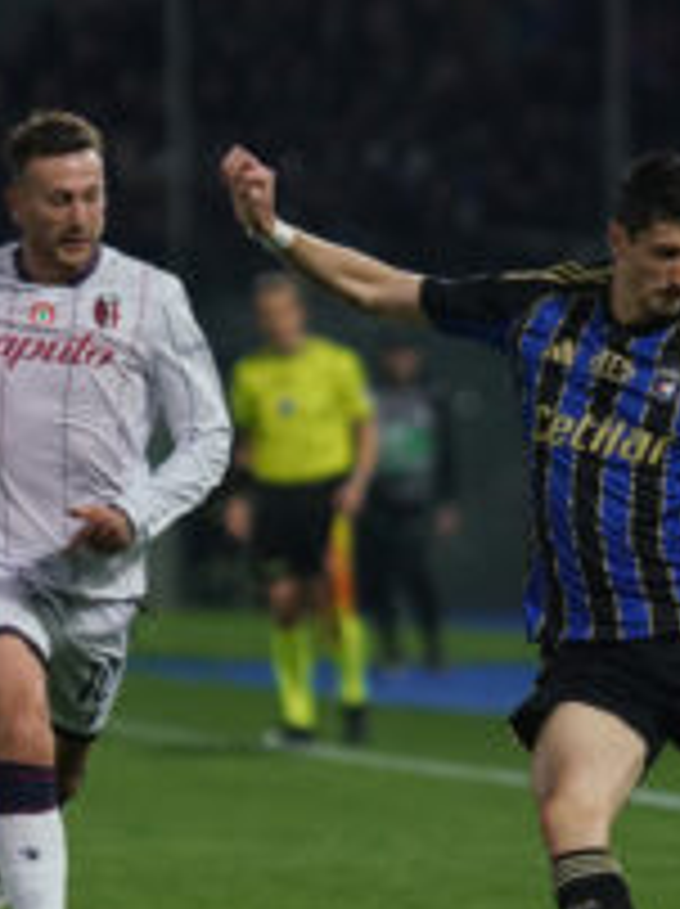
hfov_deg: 4.0
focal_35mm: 372
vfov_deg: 5.3
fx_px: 9764
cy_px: 583
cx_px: 464
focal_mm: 200
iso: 2000
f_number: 2.8
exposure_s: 1/1600
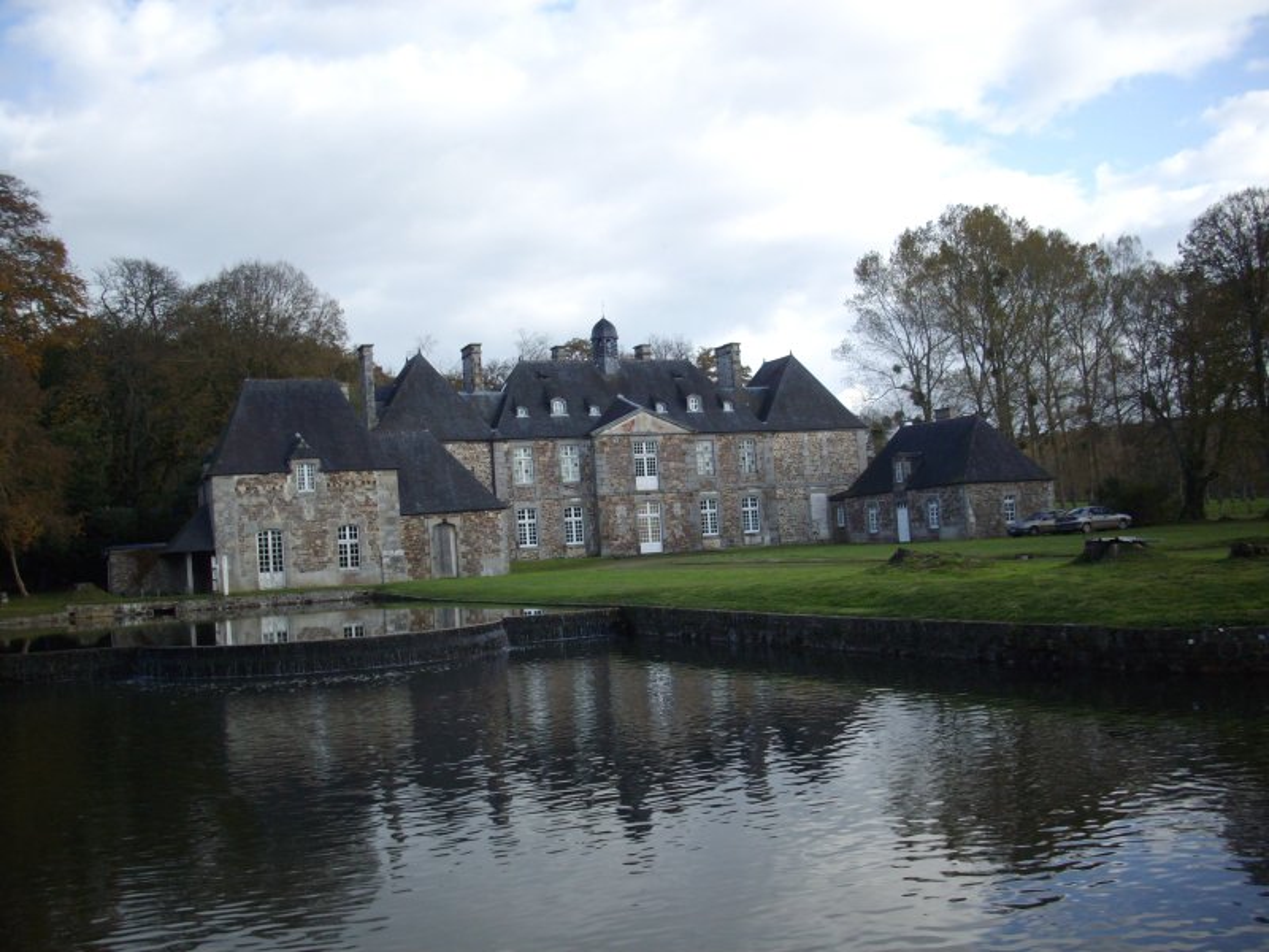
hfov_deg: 50.1
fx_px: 1356
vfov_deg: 38.7
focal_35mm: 37
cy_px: 476
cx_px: 634
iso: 80
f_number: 5.6
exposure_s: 1/100
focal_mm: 6.2
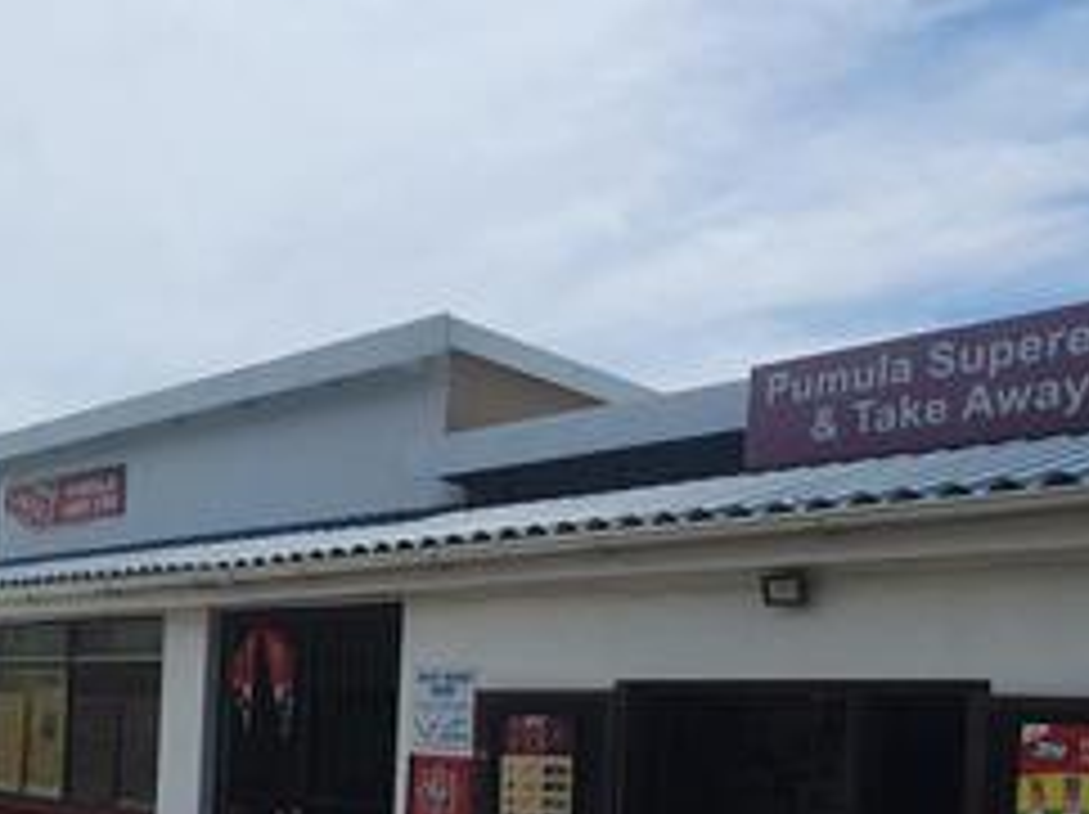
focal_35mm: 43
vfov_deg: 32.2
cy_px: 697
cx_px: 54
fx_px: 1351
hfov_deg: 39.7
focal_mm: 1.8
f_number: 2.2
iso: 50
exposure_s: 1/2288
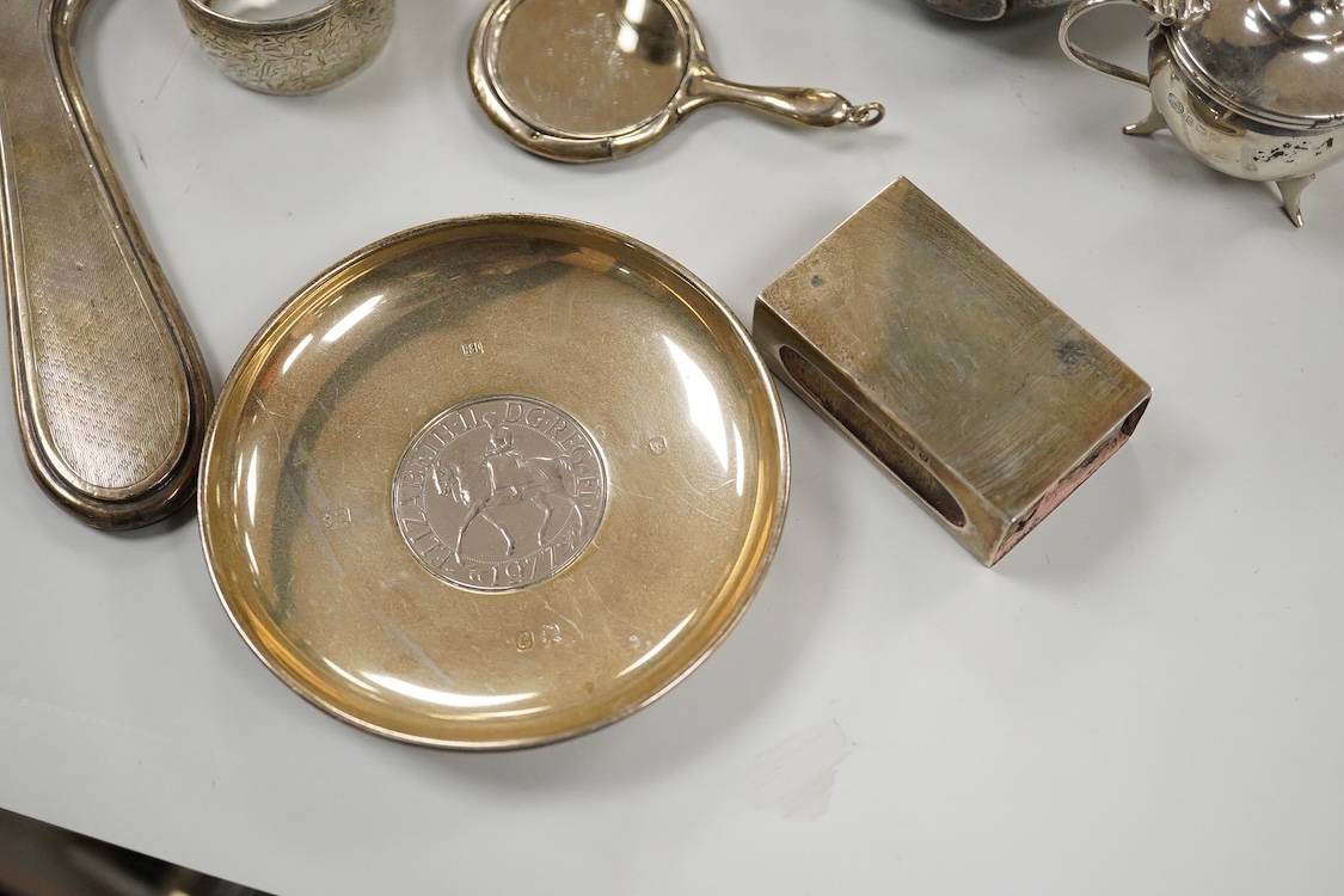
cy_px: 448
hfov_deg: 43.6
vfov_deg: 29.9
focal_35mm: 45
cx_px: 672
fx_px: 1680
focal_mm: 30
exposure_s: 1/640
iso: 2500
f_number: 3.5
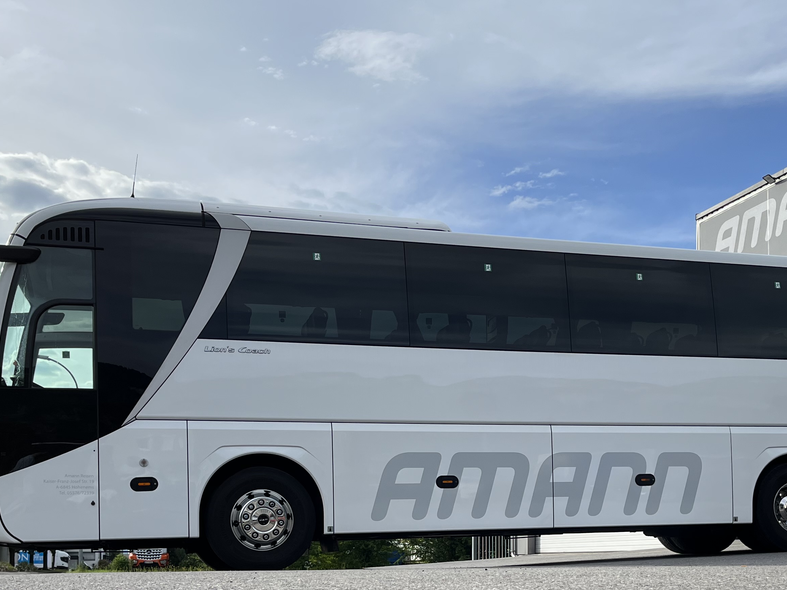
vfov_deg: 31.2
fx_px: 1023
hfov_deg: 41.8
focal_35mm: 45
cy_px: 489
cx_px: 479
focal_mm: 5.1
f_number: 1.6
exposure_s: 1/3049
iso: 50
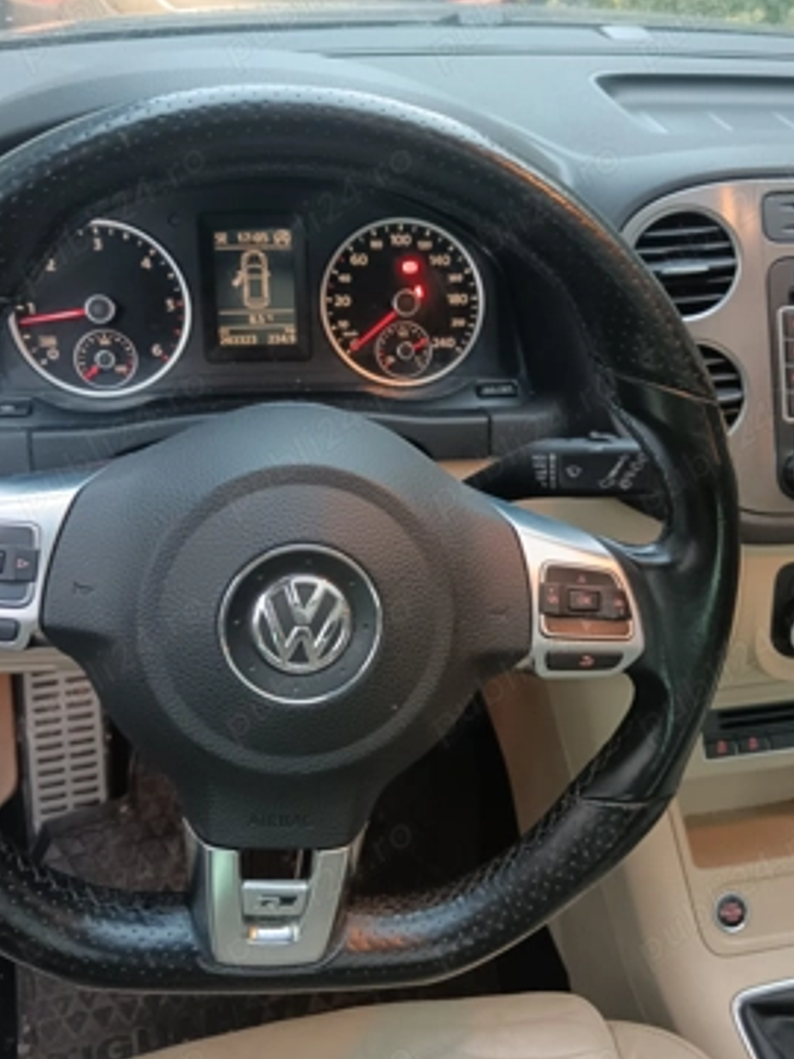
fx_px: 917
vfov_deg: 59.9
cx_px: 421
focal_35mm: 30
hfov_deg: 46.8
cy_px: 491
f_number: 1.9
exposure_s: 1/25
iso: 1118
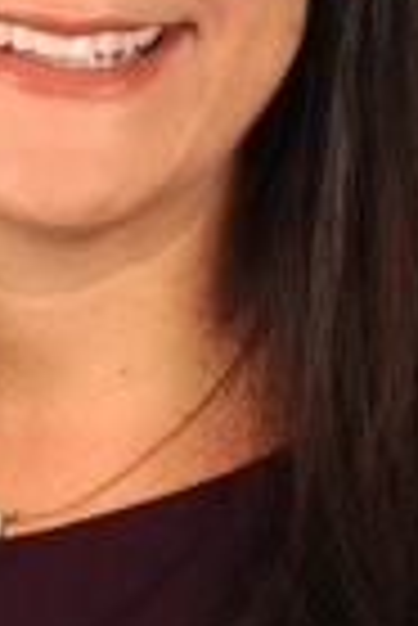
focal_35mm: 306
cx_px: 49
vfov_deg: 6.7
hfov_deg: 4.5
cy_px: 198
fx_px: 5316
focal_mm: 105
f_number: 18
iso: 100
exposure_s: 1/200
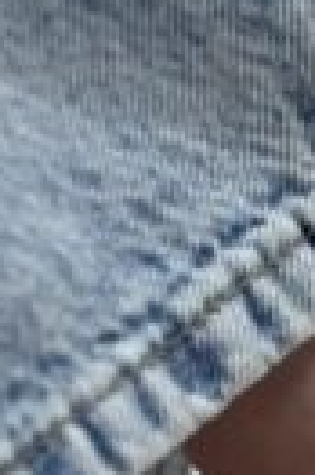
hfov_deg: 4.5
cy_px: 1110
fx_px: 4013
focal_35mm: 305
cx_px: 366
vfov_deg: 6.5
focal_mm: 6.86
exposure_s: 1/100
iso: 160
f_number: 1.78
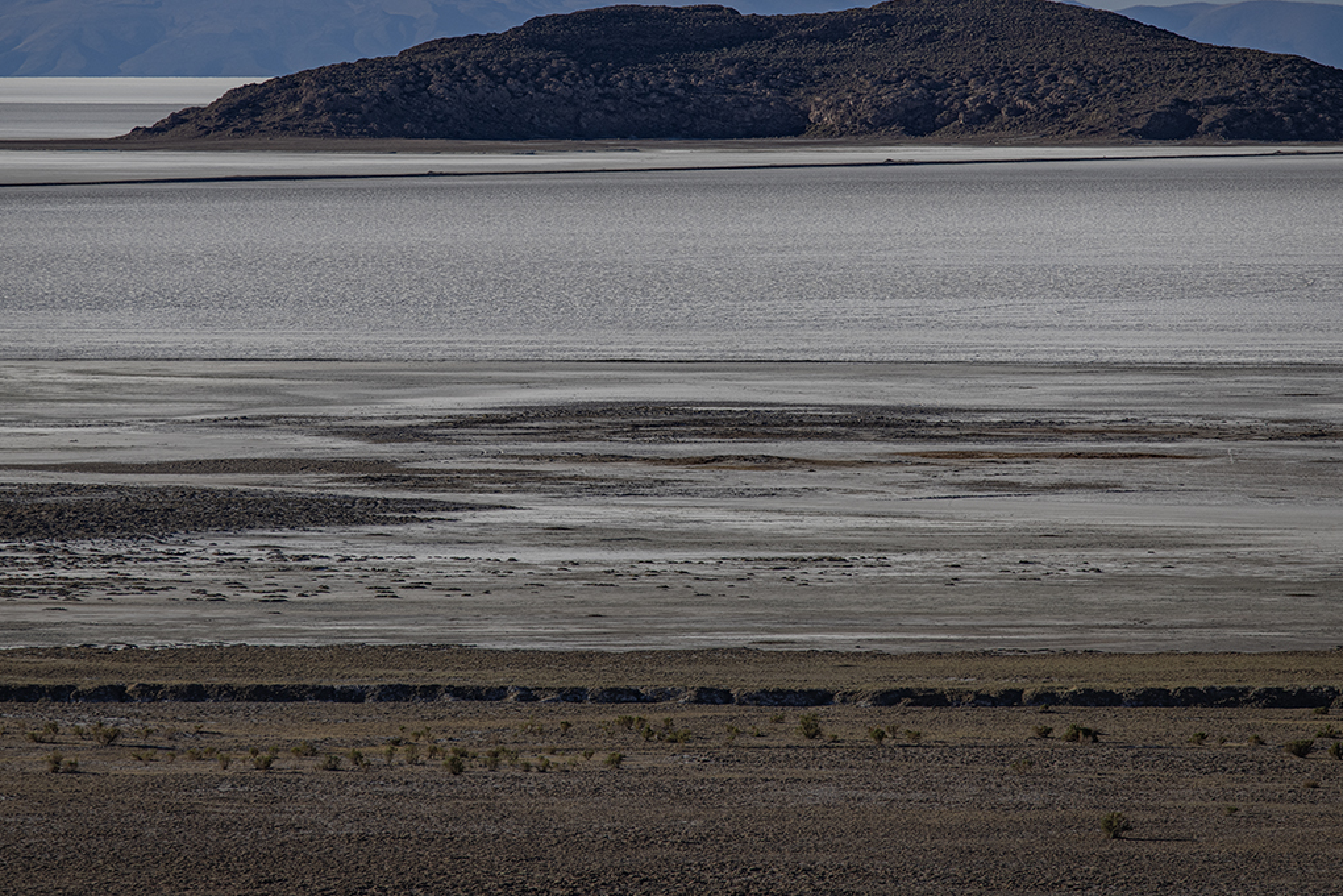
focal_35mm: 353
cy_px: 322
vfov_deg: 3.9
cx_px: 603
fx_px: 13168
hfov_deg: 5.8
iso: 100
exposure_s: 1/250
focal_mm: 240
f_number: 7.1
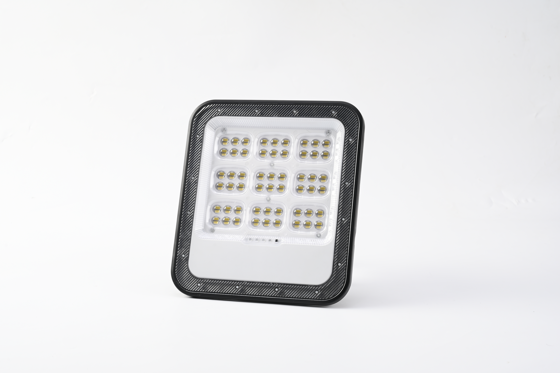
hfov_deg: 28.9
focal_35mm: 70
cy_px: 186
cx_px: 280
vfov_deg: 19.4
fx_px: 1088
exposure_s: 1/125
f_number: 13
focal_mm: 70
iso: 100
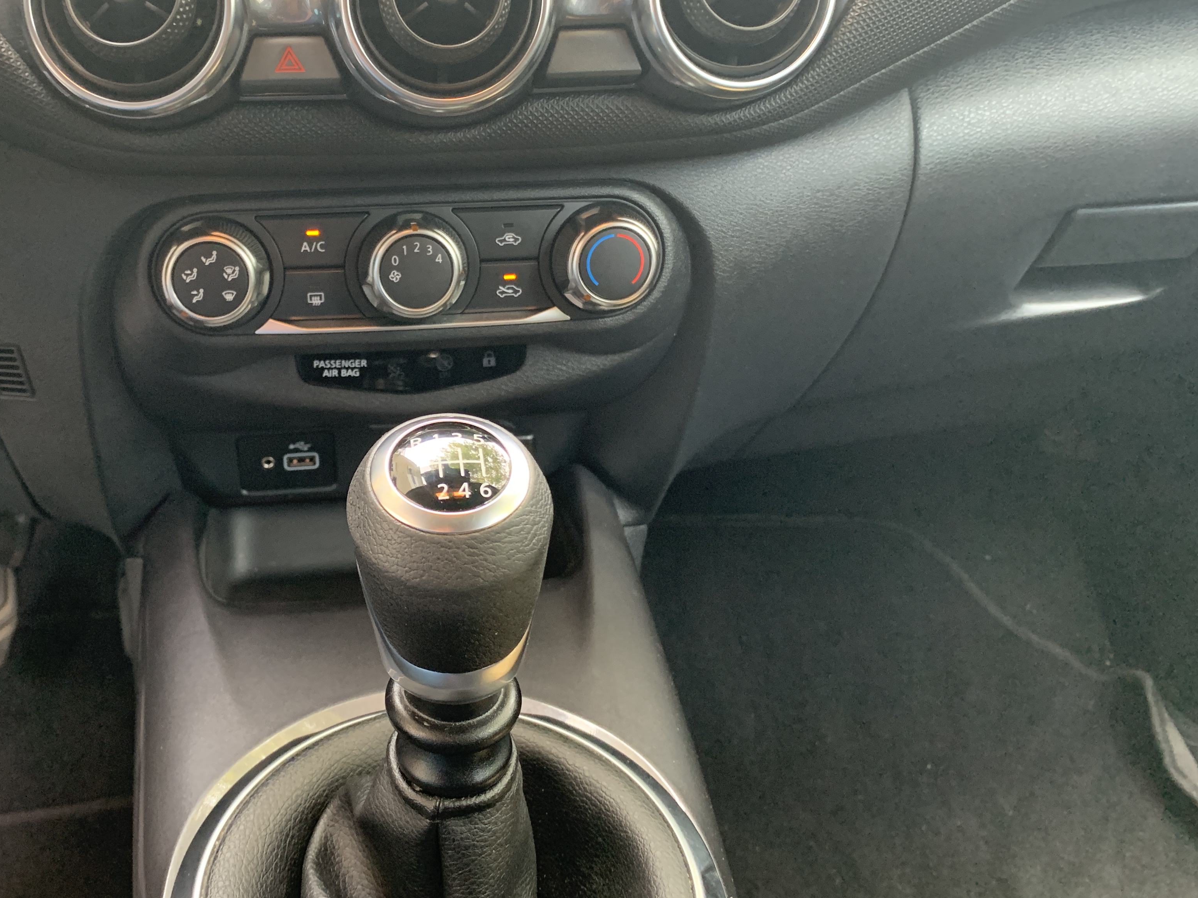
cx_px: 439
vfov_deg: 41.7
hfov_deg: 53.3
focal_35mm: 34
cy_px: 407
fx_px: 1177
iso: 400
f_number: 1.8
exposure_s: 1/58
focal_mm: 4.25
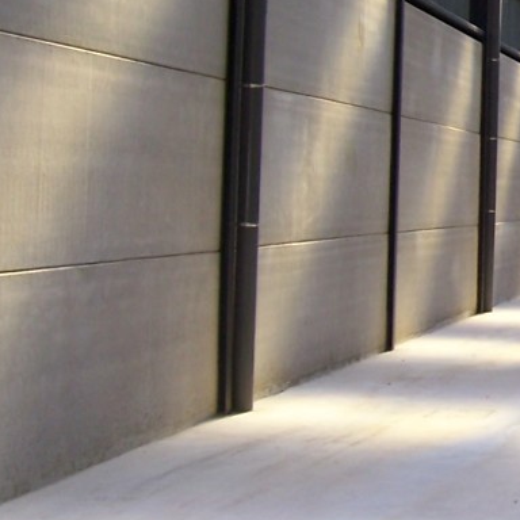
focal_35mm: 94
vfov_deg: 18.3
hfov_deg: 17.0
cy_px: 103
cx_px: 737
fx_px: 1598
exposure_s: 1/250
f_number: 2.7
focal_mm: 5.6
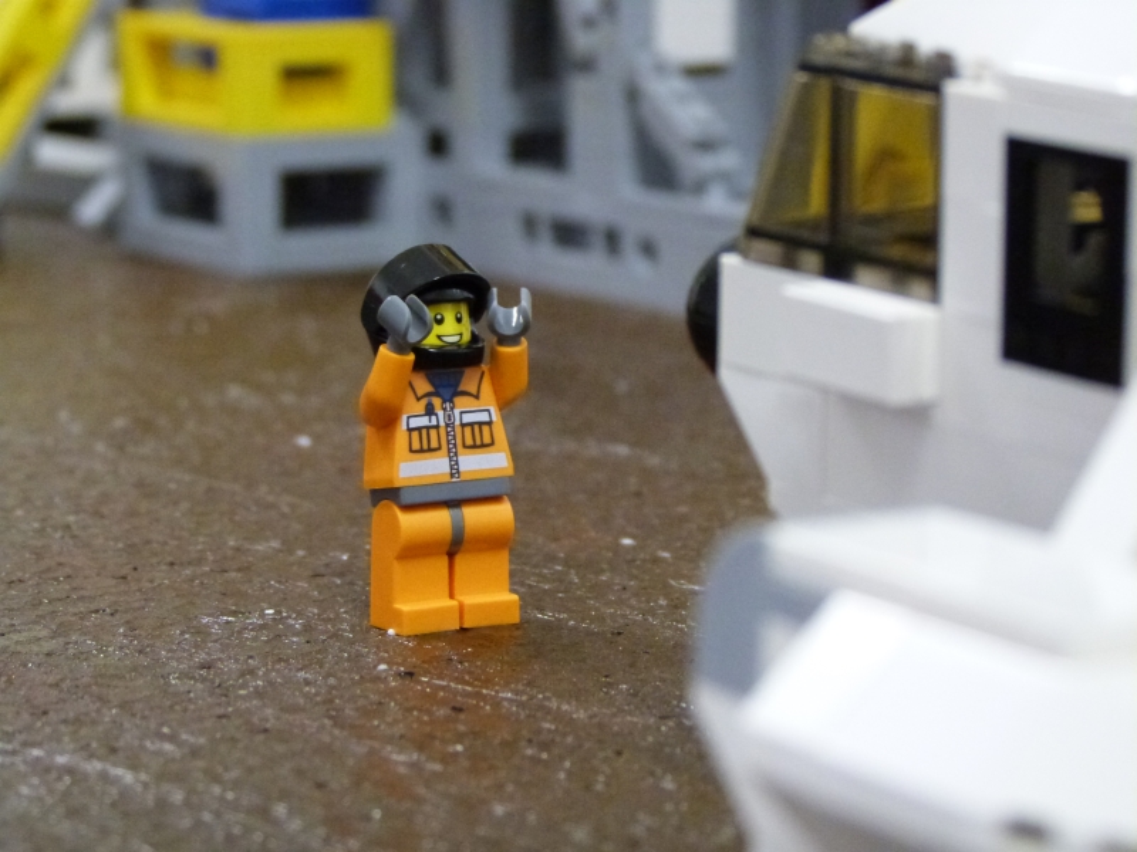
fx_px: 4139
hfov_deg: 15.6
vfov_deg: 11.8
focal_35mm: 126
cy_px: 426
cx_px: 568
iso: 800
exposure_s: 1/25
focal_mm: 22.7
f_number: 3.6
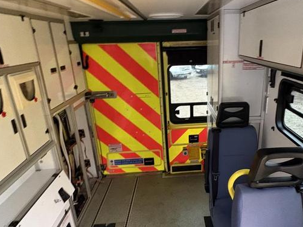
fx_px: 219
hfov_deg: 68.5
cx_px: 187
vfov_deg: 54.8
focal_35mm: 25
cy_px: 112
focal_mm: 2.22
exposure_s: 1/60
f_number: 2.2
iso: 800
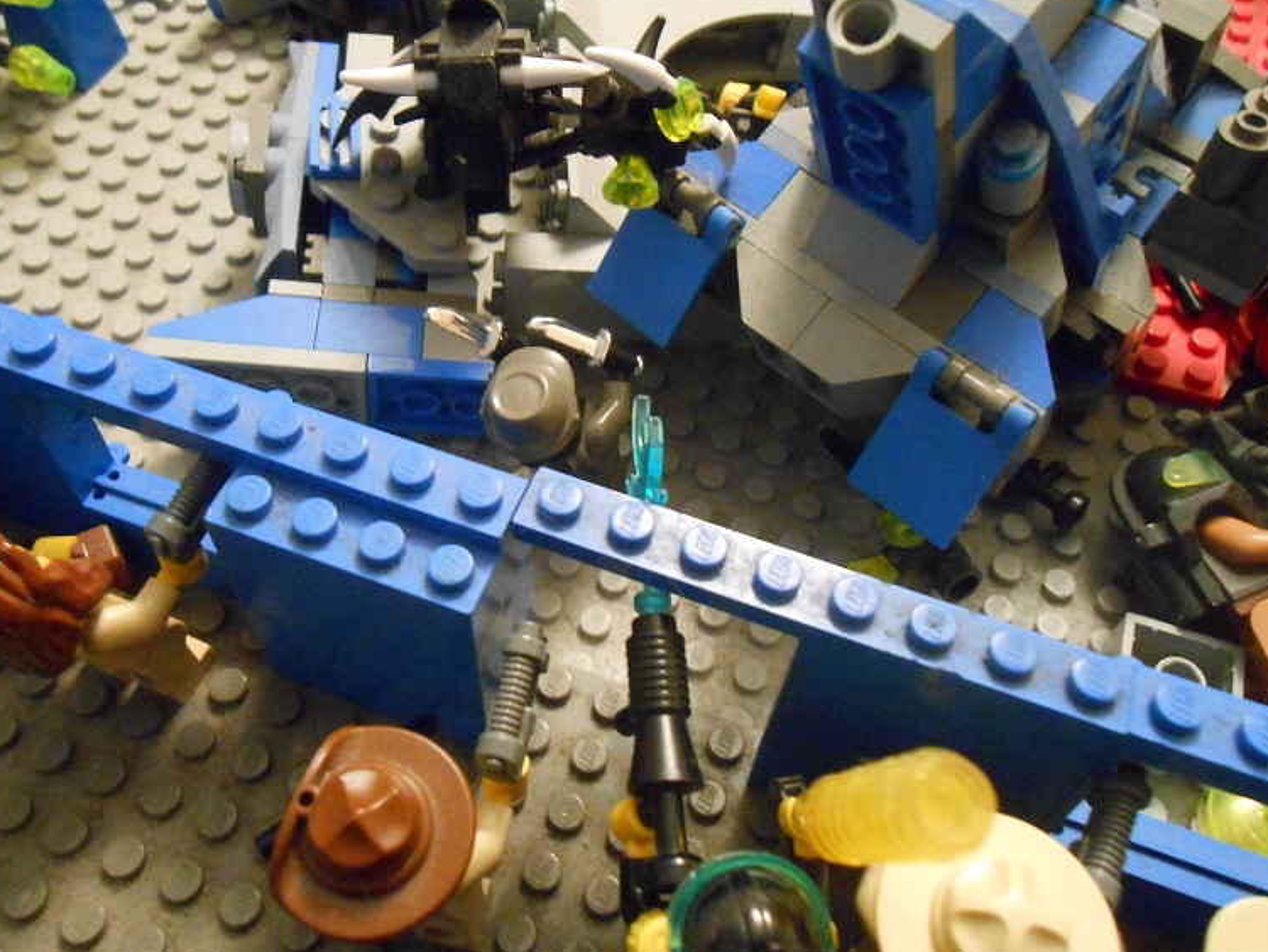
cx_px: 604
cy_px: 482
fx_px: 1173
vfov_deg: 44.2
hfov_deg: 56.8
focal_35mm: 32
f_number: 3.8
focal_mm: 5.3
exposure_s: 1/1.6
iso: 800
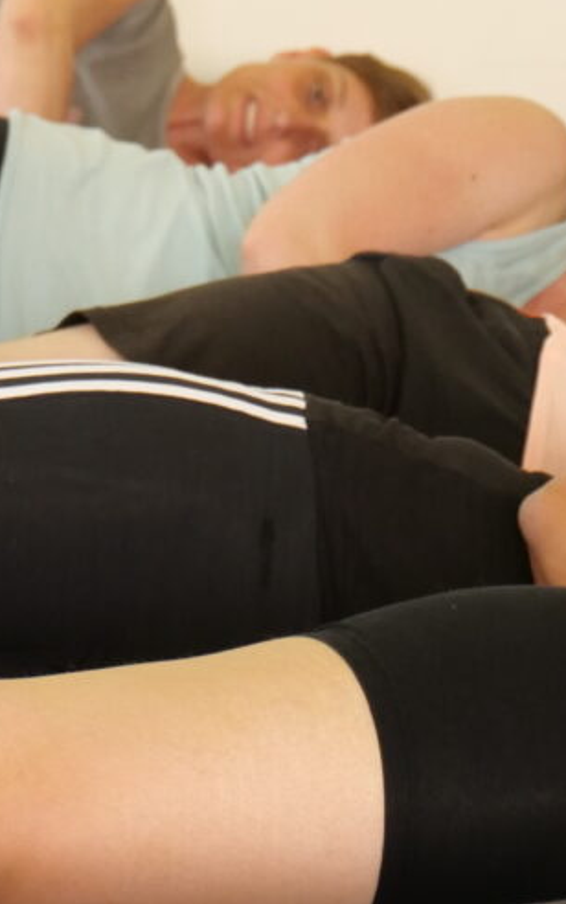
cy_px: 759
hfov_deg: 3.0
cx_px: -483
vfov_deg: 4.9
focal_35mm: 430
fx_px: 10600
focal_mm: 65
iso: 800
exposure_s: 1/30
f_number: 5.3
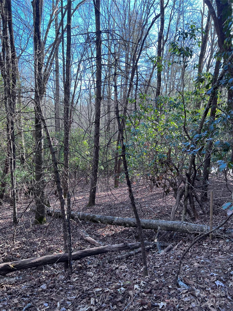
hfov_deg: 53.1
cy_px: 156
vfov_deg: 67.3
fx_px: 233
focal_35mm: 26
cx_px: 116
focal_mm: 5.7
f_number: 1.5
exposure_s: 1/194
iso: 40
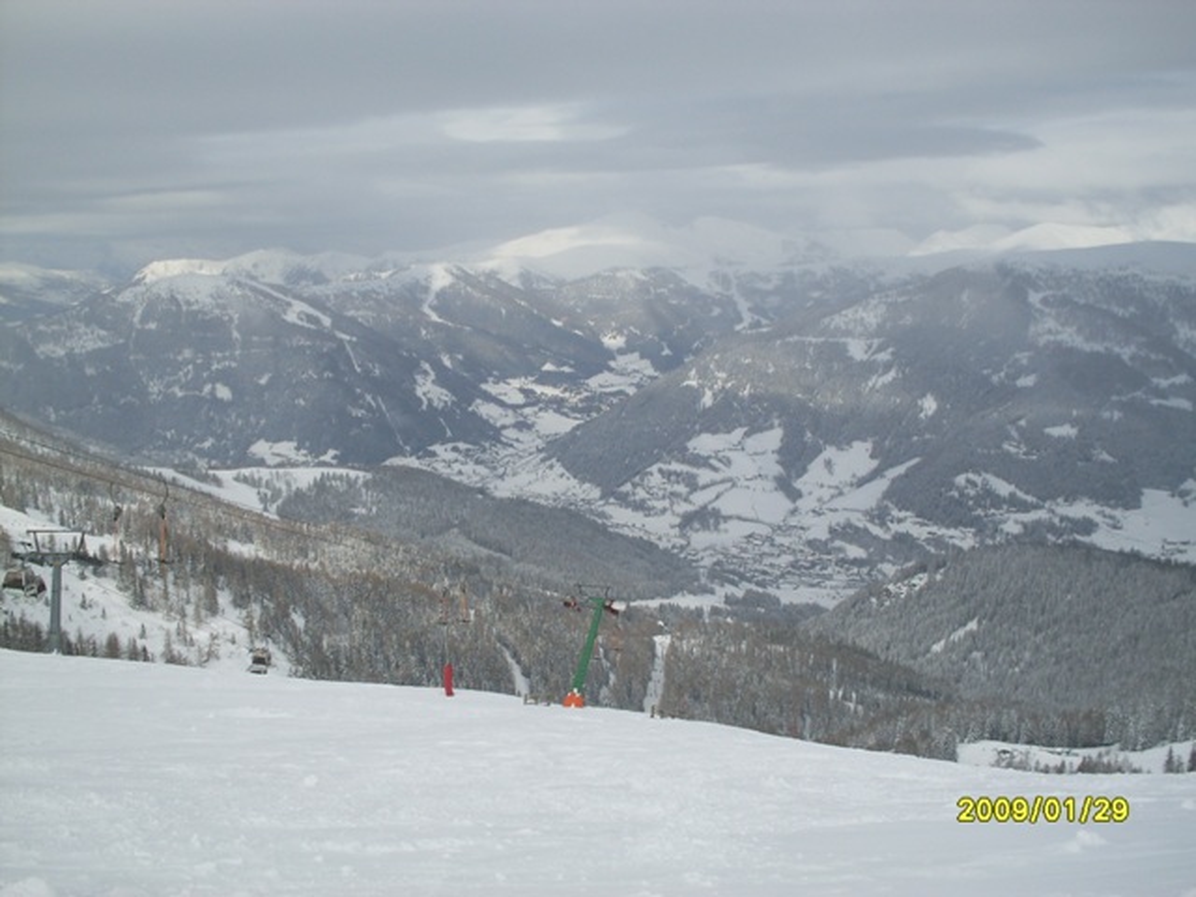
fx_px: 1313
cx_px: 598
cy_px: 448
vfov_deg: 37.7
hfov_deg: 49.0
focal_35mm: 38
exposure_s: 1/350
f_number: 8.4
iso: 80
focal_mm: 6.3
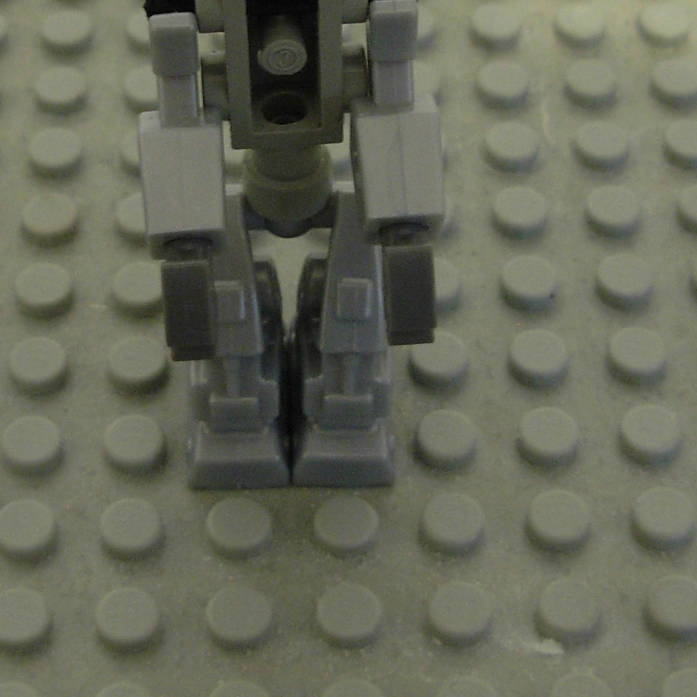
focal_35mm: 94
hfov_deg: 18.5
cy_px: 164
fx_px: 2141
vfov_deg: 18.4
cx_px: 279
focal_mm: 6.3
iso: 200
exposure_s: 1/3.4
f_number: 2.9
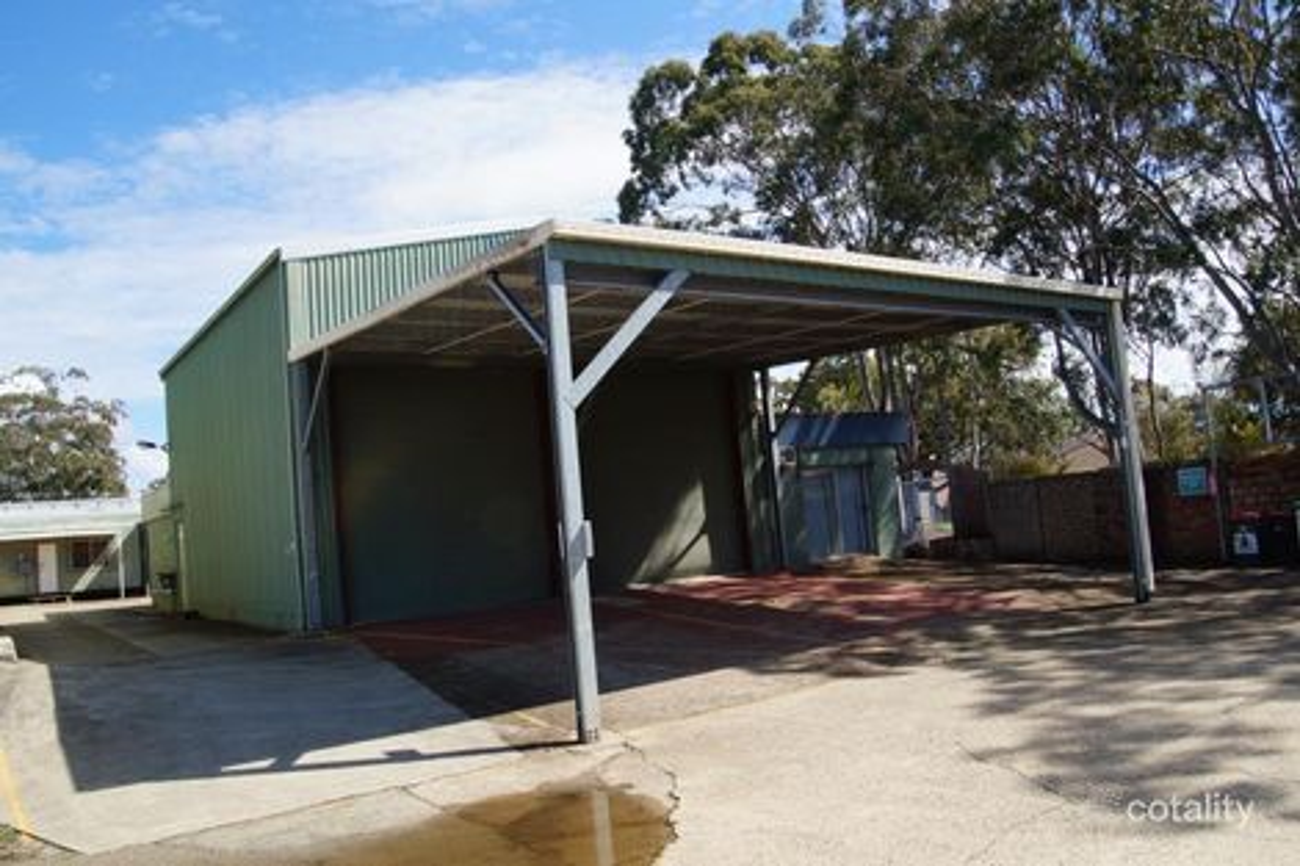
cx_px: 650
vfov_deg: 47.9
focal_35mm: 27
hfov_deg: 67.4
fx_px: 975
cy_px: 433
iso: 100
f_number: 13
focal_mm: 18
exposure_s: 1/80
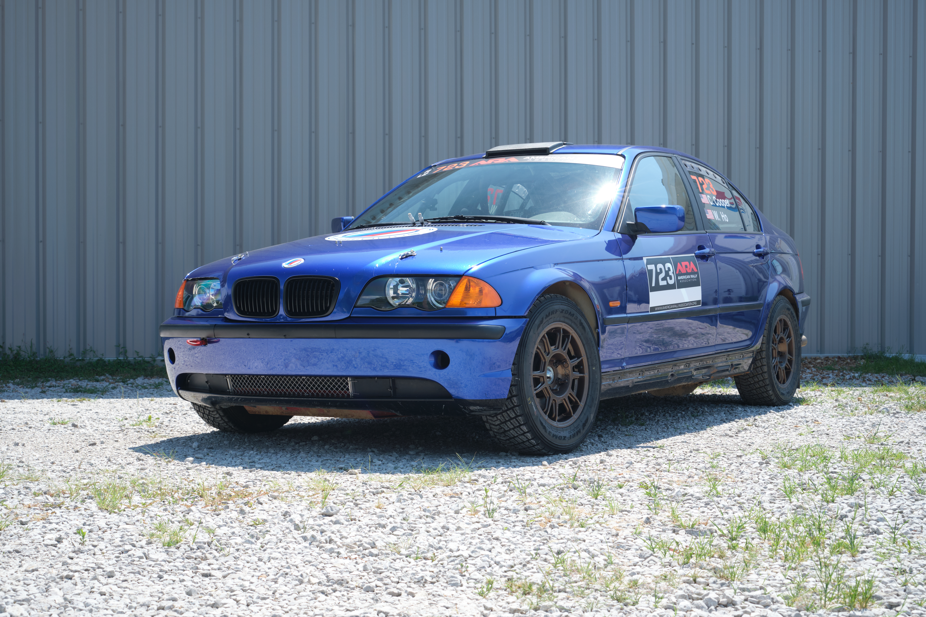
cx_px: 463
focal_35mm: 50
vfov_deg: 27.0
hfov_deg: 39.6
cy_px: 308
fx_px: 1286
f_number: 7.1
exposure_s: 1/125
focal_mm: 33
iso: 200
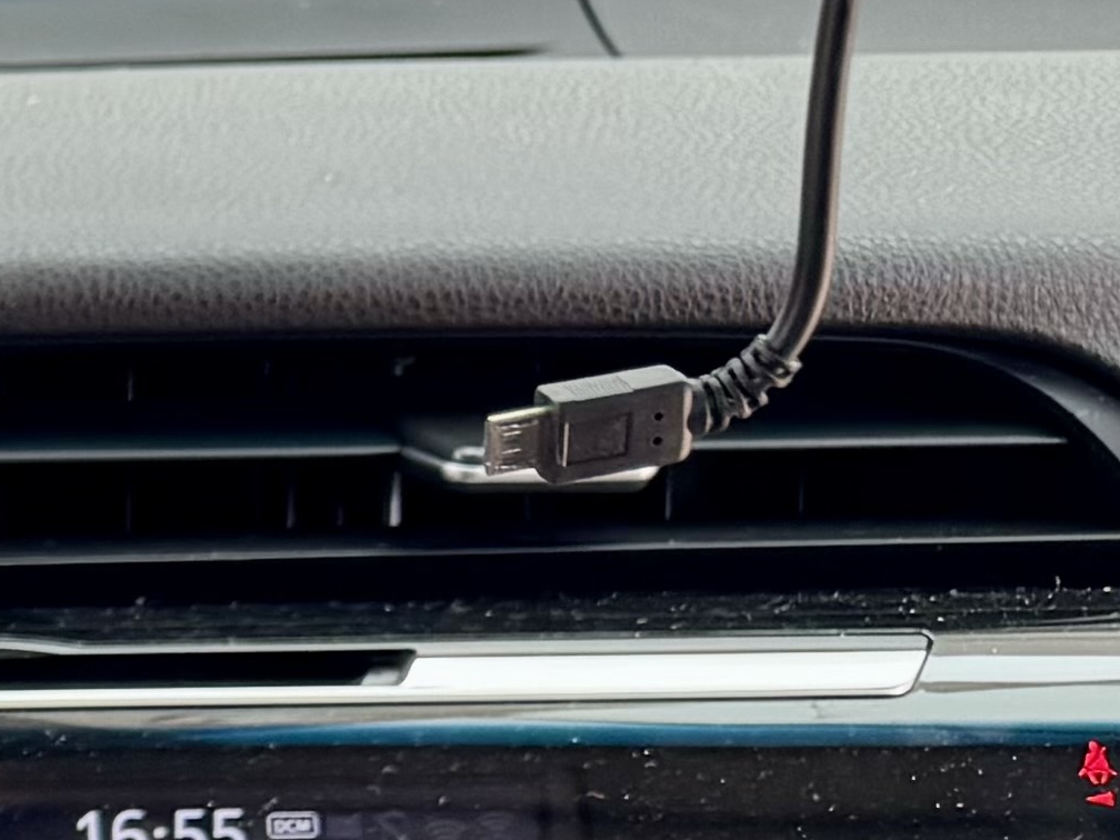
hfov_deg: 11.1
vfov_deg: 10.4
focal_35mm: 136
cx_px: -1887
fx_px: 4400
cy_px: 1353
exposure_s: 1/100
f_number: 1.78
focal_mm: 6.76
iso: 64
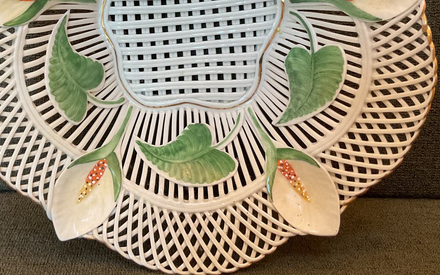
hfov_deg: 40.1
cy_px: 35
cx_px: 176
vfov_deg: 25.2
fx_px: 599
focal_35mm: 50
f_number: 1.8
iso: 250
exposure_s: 1/60
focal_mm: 3
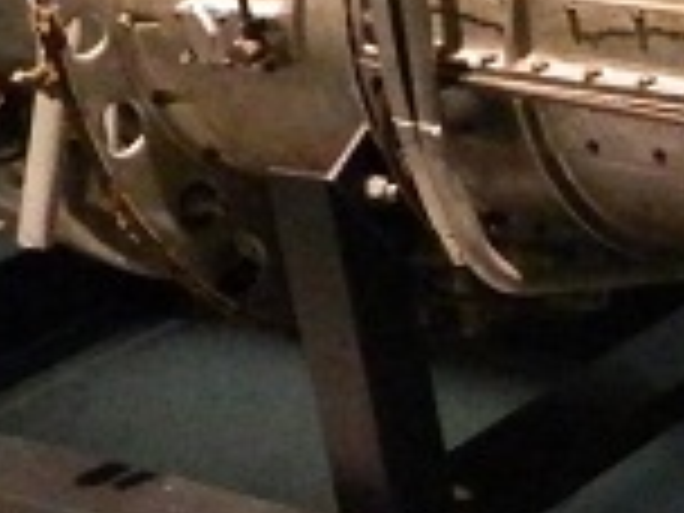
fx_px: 2806
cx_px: 1246
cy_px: 54
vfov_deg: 10.4
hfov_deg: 12.6
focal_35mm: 142
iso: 800
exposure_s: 1/30
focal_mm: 4.5
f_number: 3.1
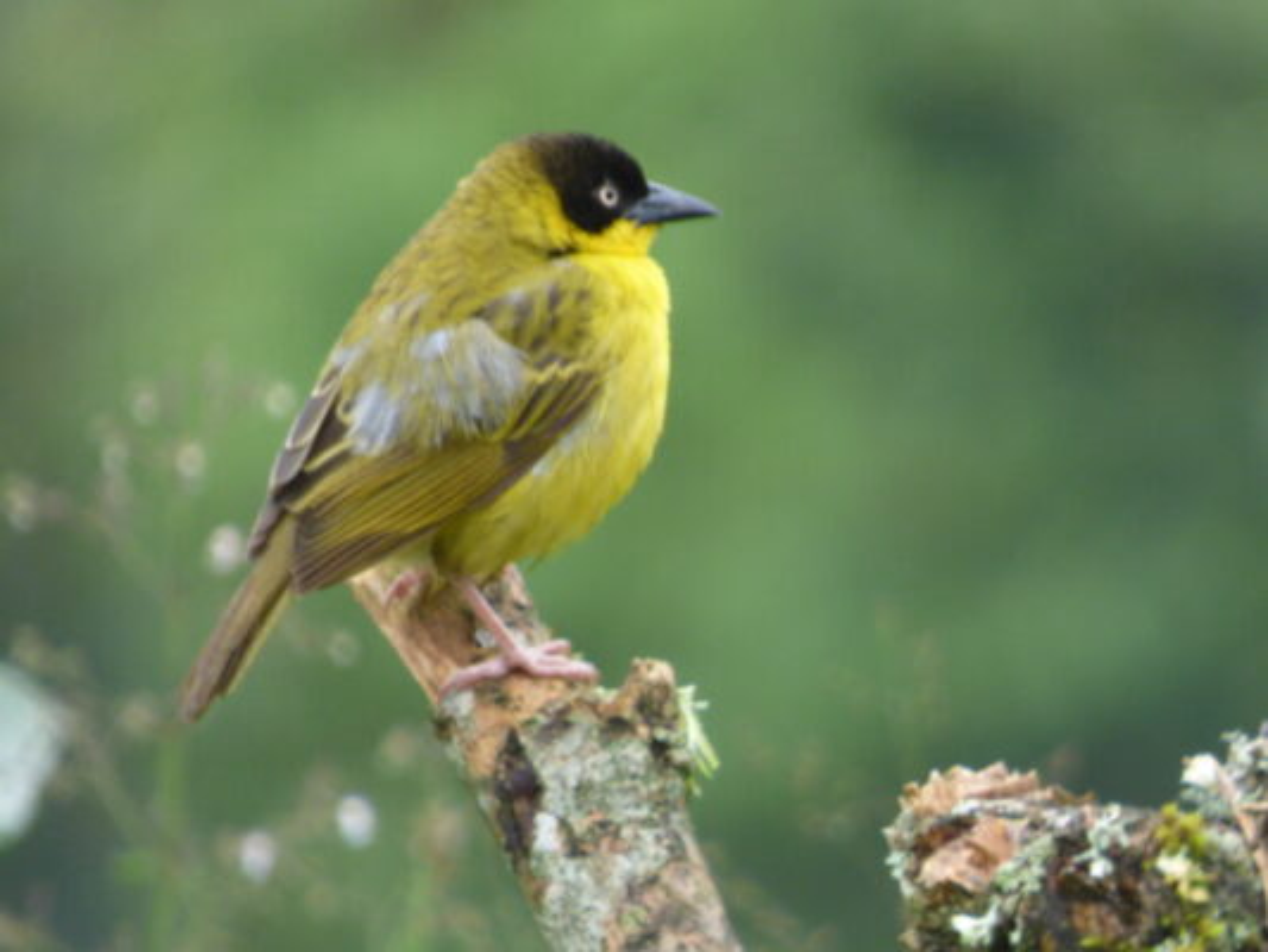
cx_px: 634
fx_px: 39973
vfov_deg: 1.4
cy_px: 476
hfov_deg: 1.8
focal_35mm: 1091
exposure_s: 1/80
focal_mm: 195.4
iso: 400
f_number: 5.7
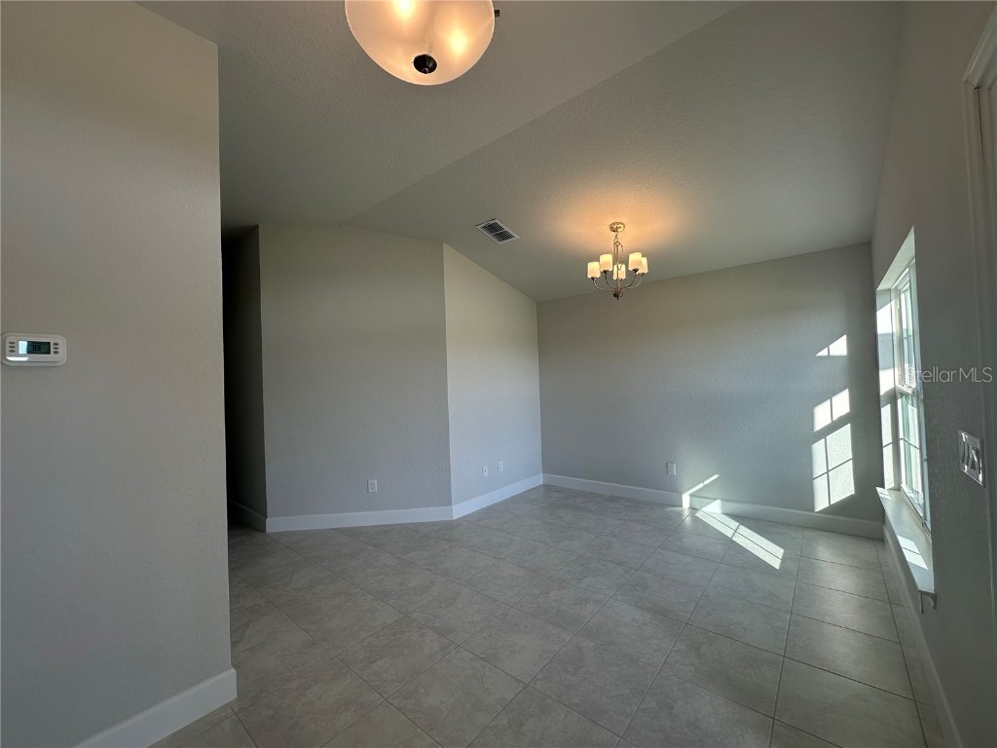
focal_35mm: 14
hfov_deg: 102.1
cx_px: 498
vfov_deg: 85.7
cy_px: 374
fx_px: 403
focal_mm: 2.22
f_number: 2.2
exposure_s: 1/177
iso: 40
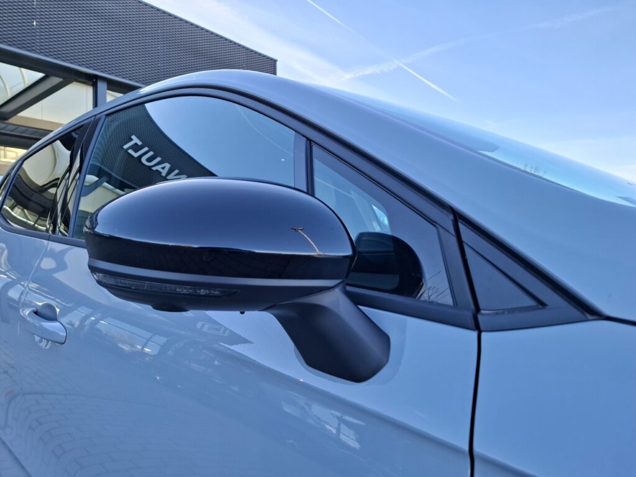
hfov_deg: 73.9
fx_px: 423
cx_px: 318
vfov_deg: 58.9
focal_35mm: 23
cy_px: 238
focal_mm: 5.54
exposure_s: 1/283
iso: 50
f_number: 1.8
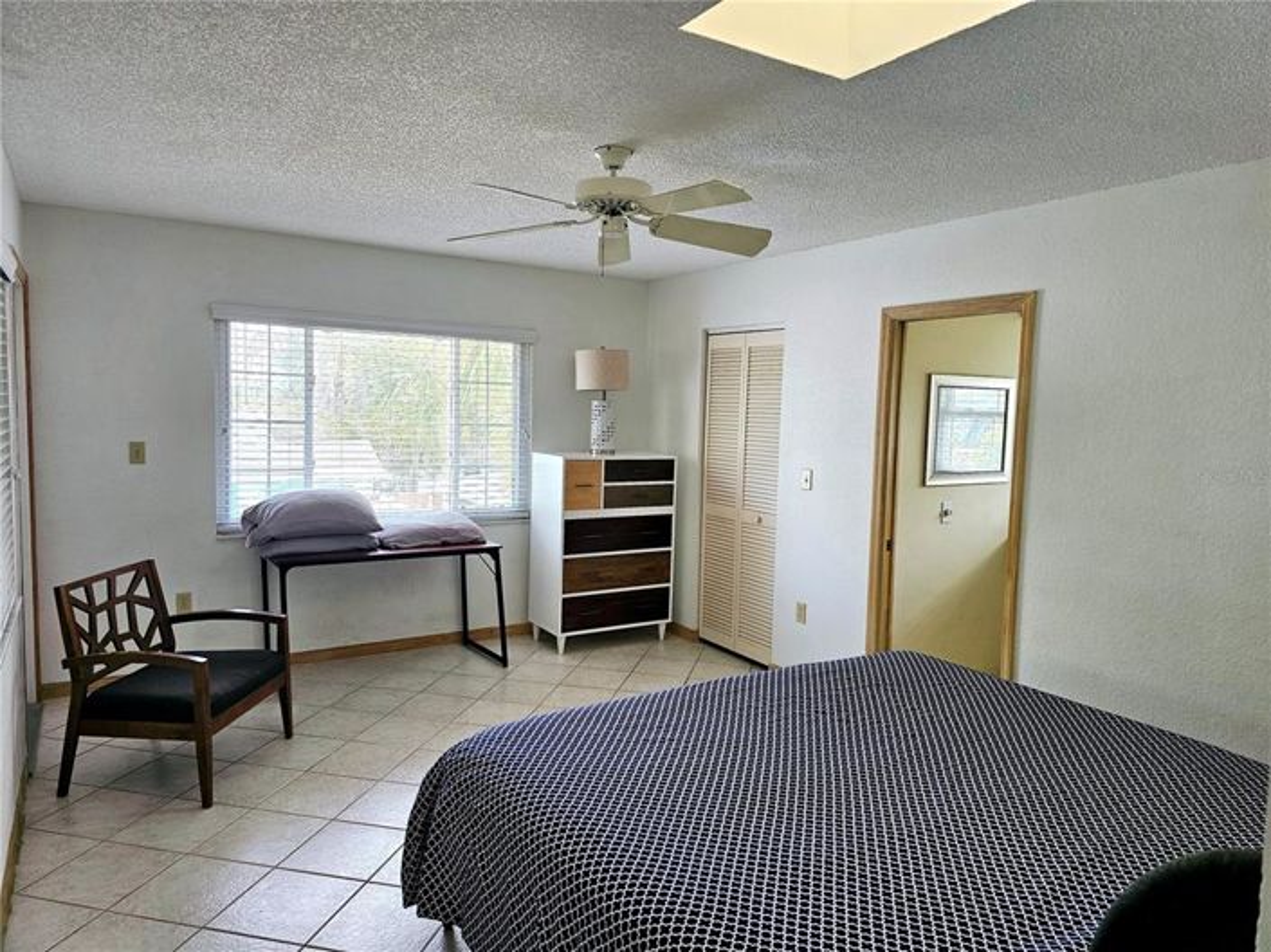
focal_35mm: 23
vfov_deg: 58.8
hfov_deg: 74.0
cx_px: 636
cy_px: 476
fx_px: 844
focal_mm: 6.3
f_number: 1.7
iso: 80
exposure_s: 1/120
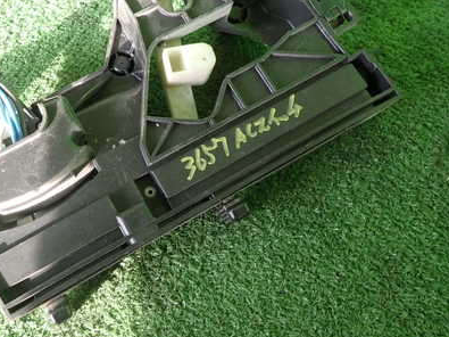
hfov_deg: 47.7
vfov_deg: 37.5
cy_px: 128
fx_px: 493
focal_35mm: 38
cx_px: 130
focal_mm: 4.5
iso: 160
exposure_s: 1/60
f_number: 2
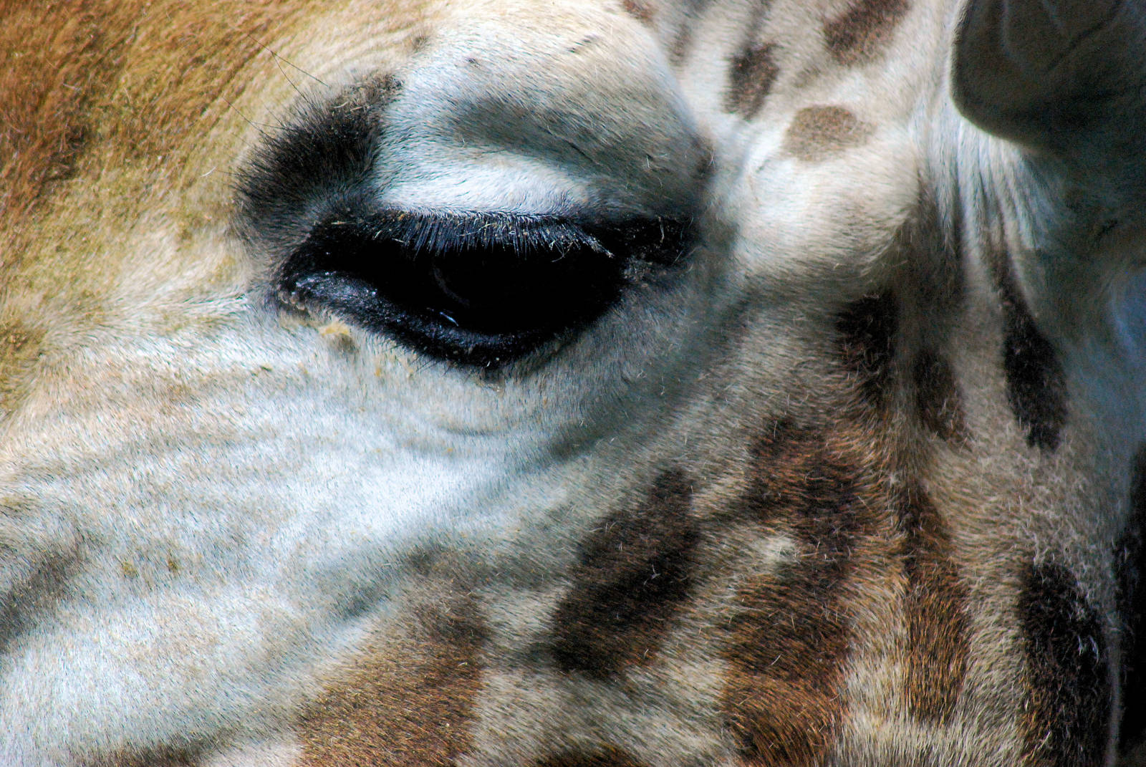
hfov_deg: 4.6
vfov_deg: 3.1
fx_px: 14342
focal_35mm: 450
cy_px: 384
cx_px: 573
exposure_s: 1/640
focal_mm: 300
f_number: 5.6
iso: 1600
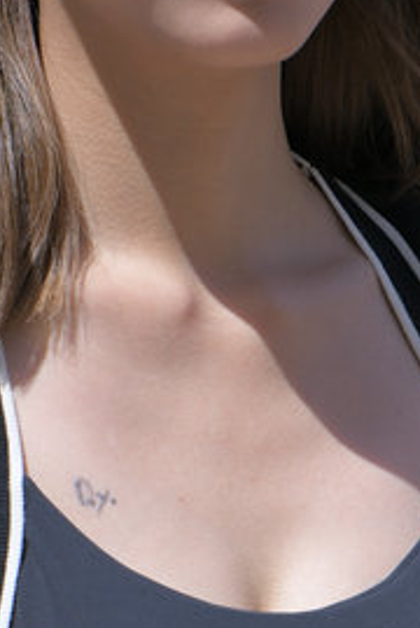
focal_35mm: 1002
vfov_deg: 2.1
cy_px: 591
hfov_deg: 1.4
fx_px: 17489
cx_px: 310
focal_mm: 200
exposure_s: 1/1250
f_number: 3.5
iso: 100
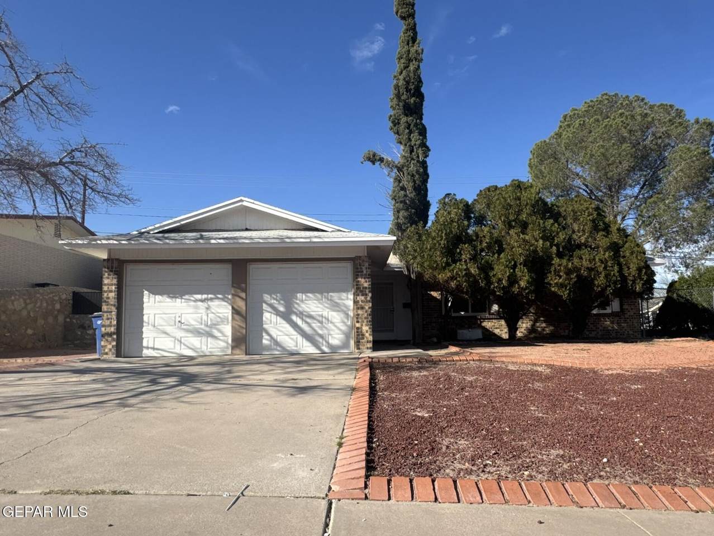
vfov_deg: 66.0
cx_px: 357
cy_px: 268
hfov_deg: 81.7
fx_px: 413
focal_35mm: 20
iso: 50
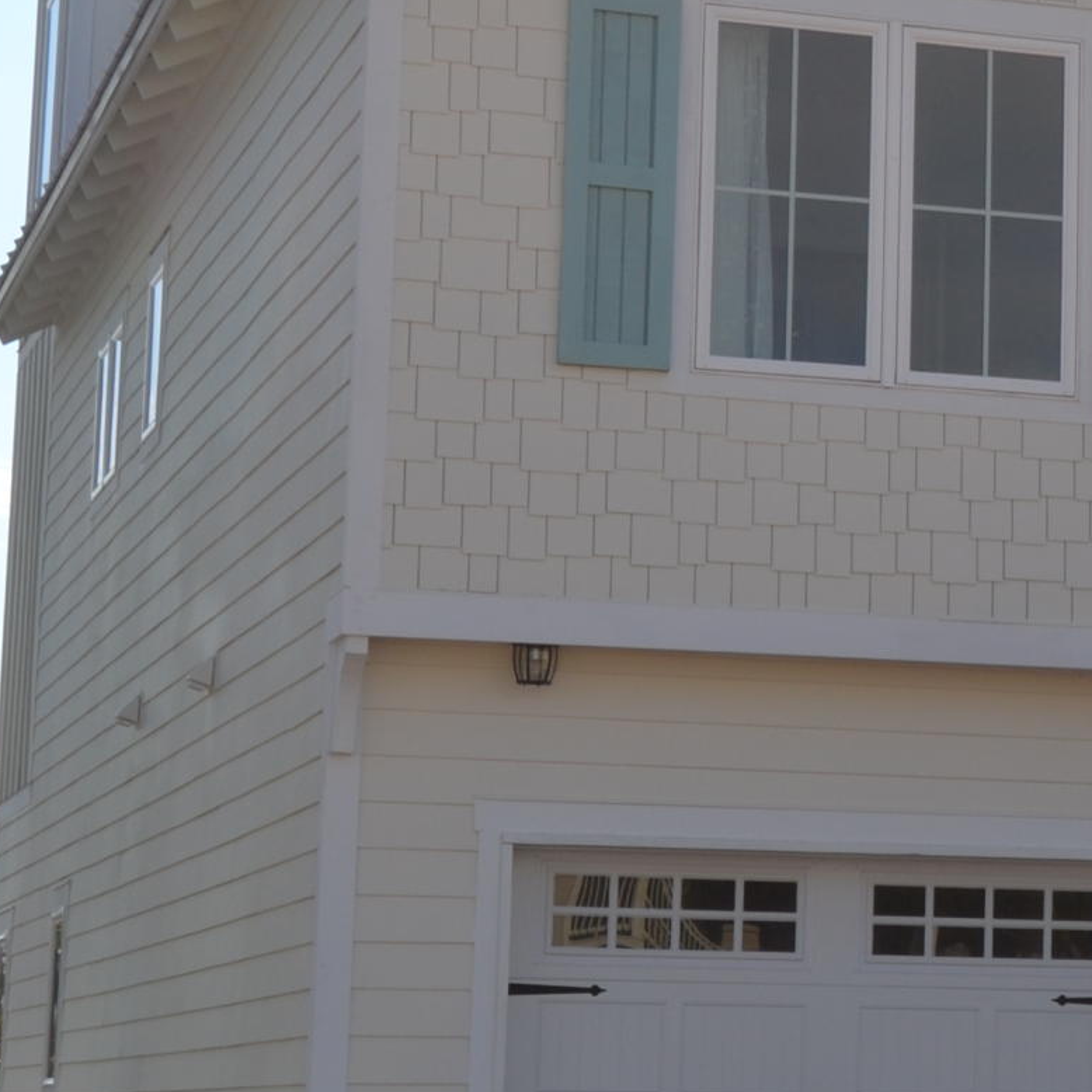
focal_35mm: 118
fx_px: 4211
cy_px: 413
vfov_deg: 14.8
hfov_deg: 14.4
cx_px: 1255
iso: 100
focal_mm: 24
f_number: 11
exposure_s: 1/200
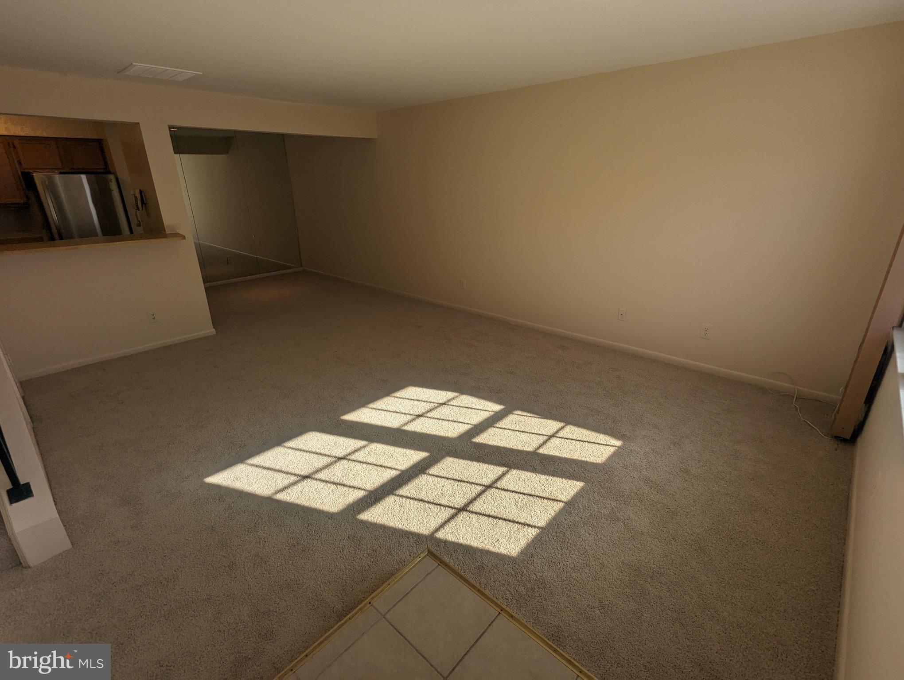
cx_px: 452
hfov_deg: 94.4
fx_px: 418
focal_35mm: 16
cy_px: 340
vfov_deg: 78.2
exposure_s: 1/1068
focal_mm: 2.35
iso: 52
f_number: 2.2
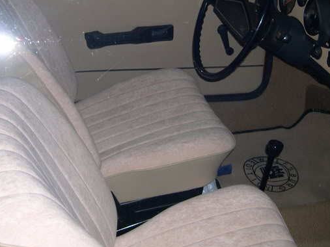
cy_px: 90
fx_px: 572
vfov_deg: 24.3
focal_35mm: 60
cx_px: 172
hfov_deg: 32.2
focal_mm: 8
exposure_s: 1/60
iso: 100
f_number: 2.8
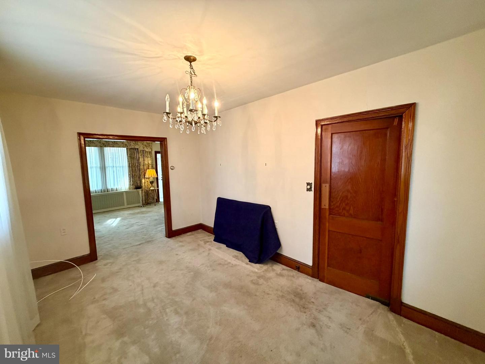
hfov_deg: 102.1
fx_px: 196
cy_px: 182
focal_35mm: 14
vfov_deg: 85.7
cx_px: 242
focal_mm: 2.22
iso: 320
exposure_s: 1/60
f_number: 2.2
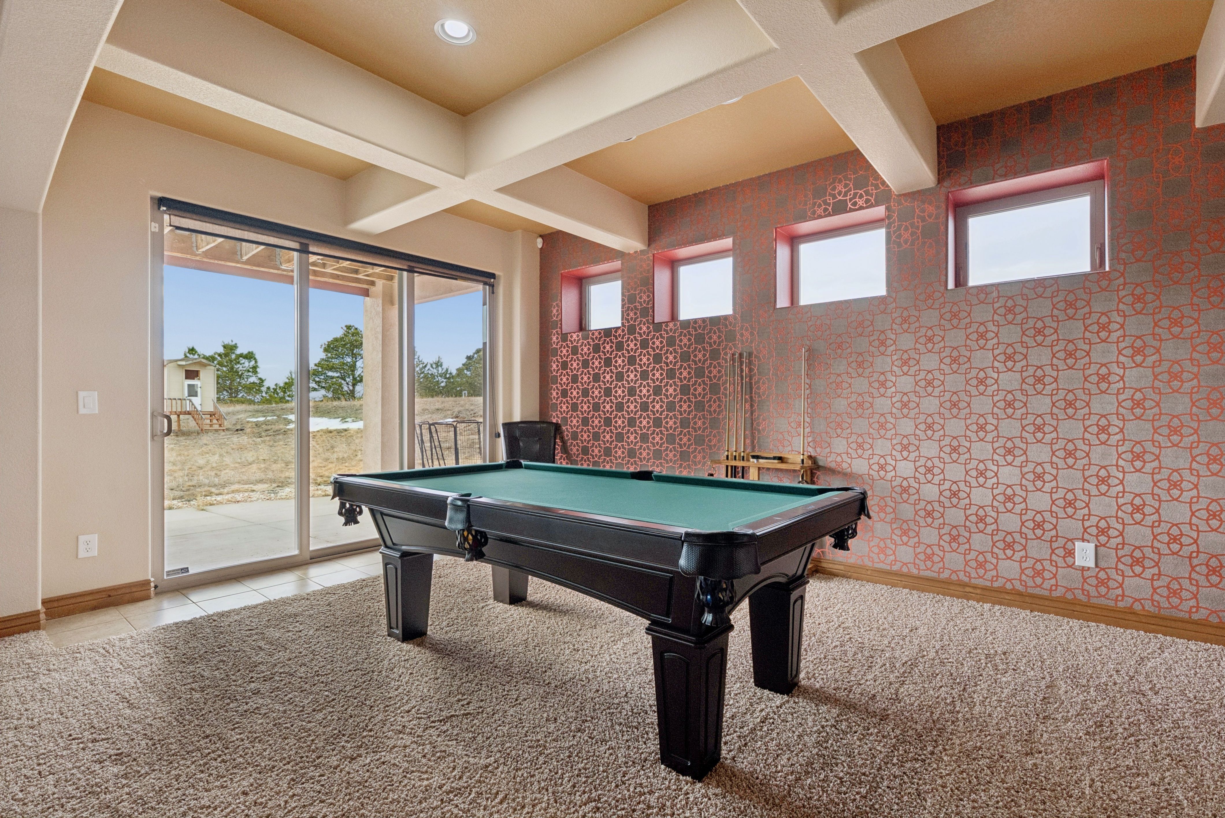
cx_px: 612
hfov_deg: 93.2
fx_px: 579
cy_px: 409
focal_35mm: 17
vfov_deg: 70.5
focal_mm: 17
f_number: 9
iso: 640
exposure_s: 1/60
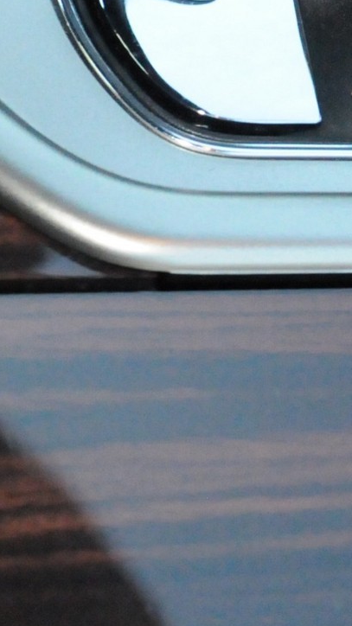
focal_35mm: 141
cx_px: 693
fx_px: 2341
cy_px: 51
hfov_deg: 8.2
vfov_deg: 15.1
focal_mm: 26
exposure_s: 1/60
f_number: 8
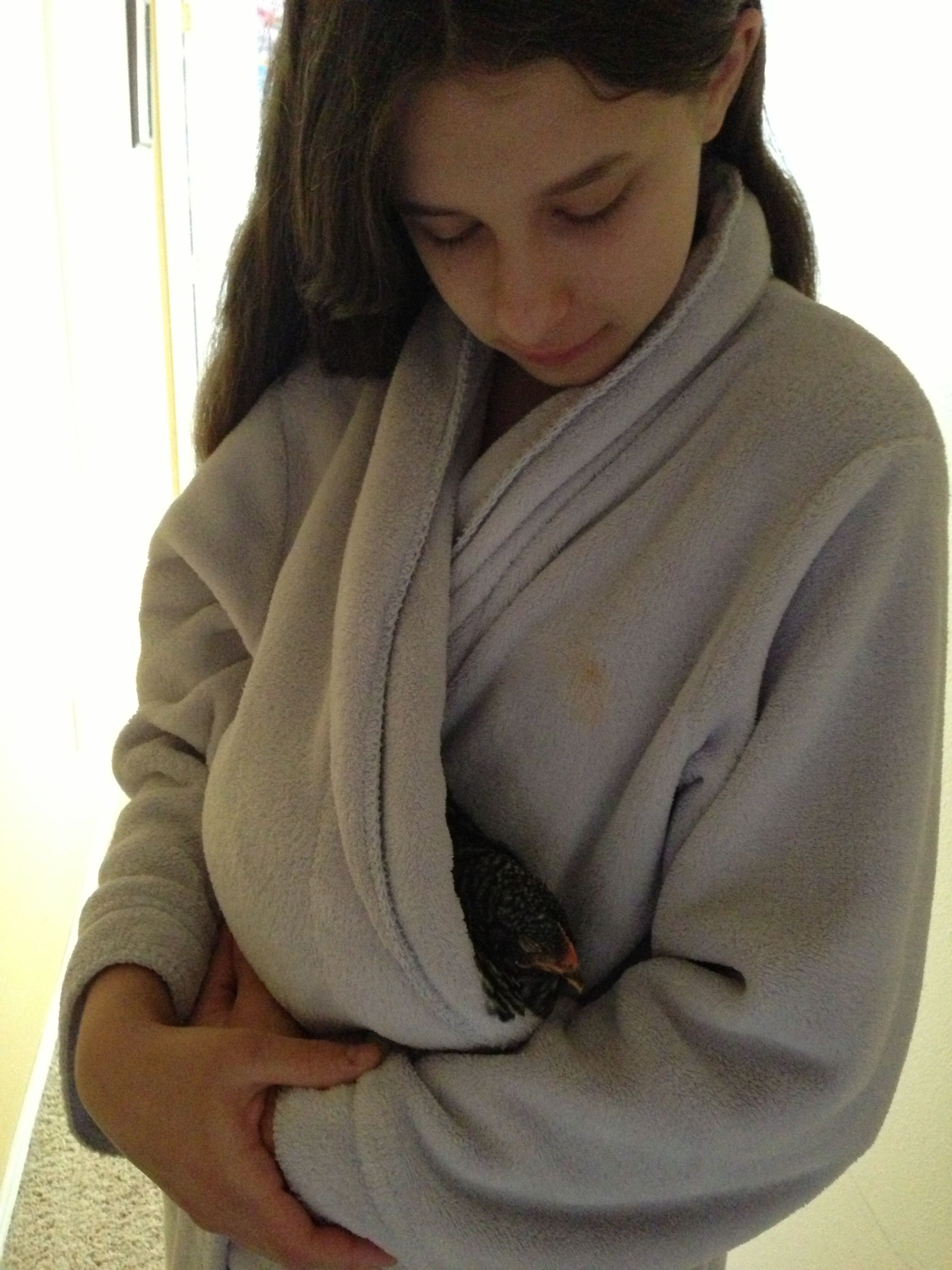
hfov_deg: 42.9
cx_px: 476
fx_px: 1210
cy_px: 635
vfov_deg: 55.4
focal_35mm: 33
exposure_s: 1/15
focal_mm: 4.13
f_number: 2.4
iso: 800
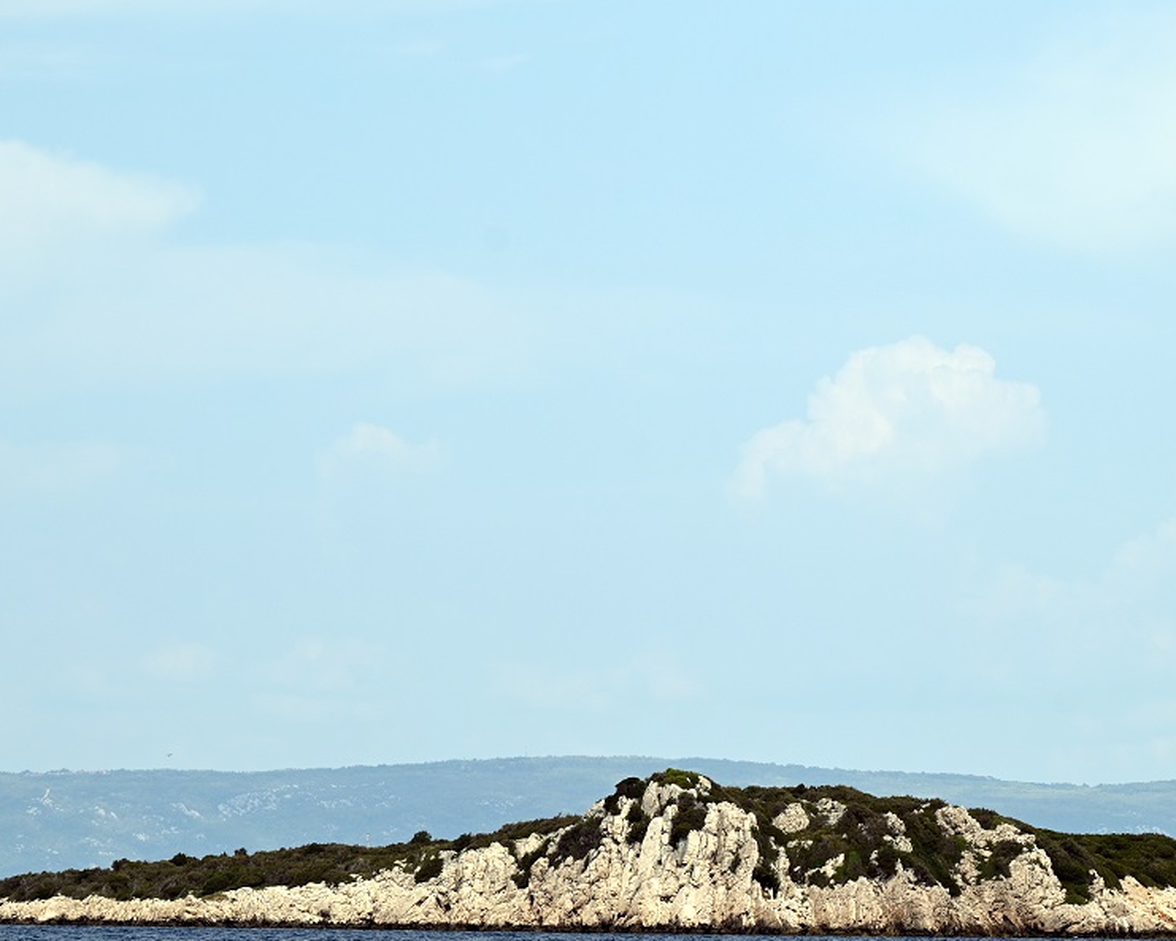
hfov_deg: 10.1
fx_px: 6649
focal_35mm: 191
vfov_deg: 8.1
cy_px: 517
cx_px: 808
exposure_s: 1/800
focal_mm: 116
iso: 100
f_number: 7.1
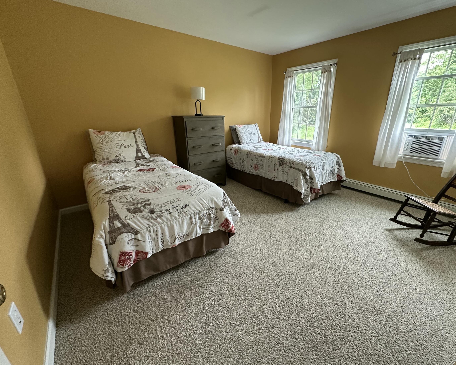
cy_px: 182
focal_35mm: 15
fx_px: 202
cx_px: 246
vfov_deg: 84.0
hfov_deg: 96.6
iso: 320
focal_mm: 2.22
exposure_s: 1/99
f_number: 2.2
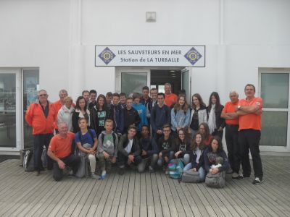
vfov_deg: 40.7
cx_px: 145
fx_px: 293
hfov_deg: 52.6
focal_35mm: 35
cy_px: 108
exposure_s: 1/125
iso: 100
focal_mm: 6.2
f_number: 8.9
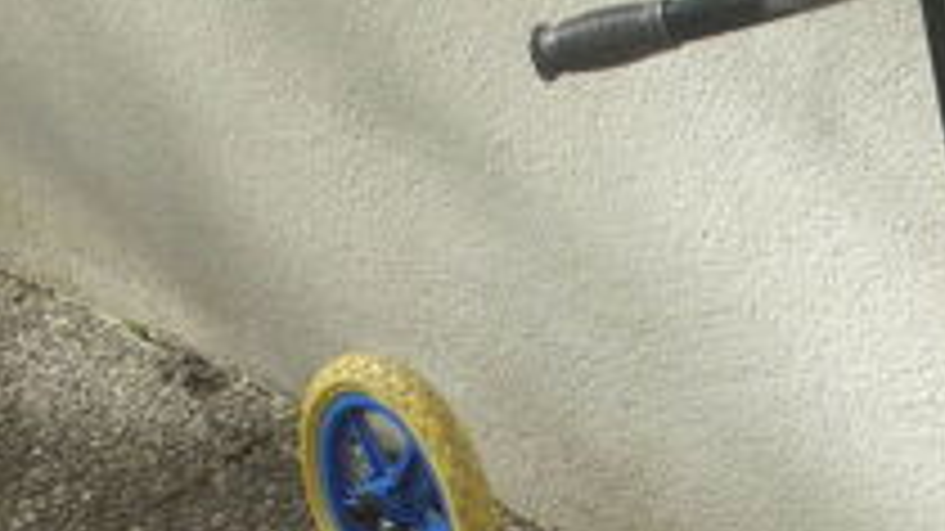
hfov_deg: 24.0
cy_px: 554
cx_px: 774
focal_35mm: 87
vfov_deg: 13.7
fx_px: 2179
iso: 50
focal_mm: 5.8
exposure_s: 1/390
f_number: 3
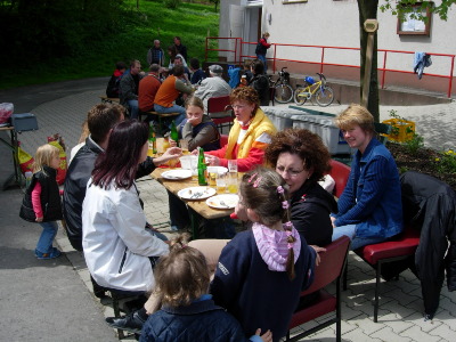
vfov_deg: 37.7
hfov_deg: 49.0
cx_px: 228
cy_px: 171
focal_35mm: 38
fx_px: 501
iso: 64
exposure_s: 1/483
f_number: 4.8
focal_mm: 7.8
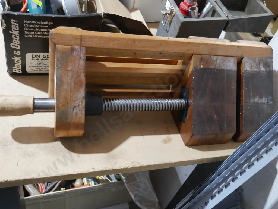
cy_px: 104
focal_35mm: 34
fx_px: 273
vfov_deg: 41.8
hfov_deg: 53.9
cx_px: 139
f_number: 4
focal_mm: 17
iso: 2000
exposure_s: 1/60
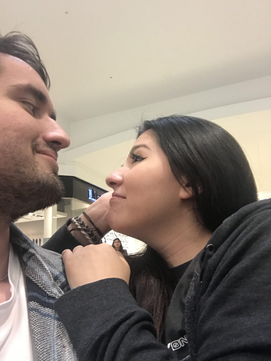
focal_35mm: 32
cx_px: 136
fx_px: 334
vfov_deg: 56.8
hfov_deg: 44.2
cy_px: 180
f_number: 2.2
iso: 200
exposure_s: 1/30
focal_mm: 2.87
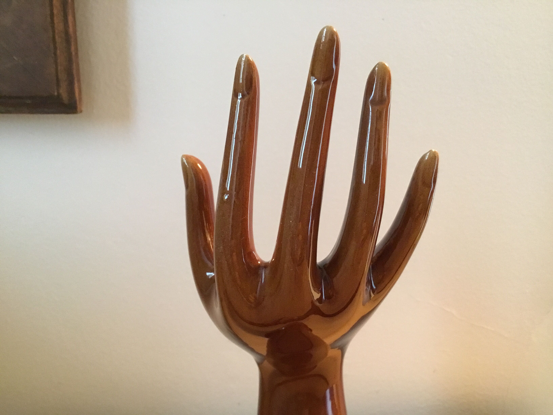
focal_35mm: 31
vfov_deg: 45.4
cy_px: 208
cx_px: 276
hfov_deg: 58.4
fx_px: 495
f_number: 2.4
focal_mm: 3.3
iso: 250
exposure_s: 1/17
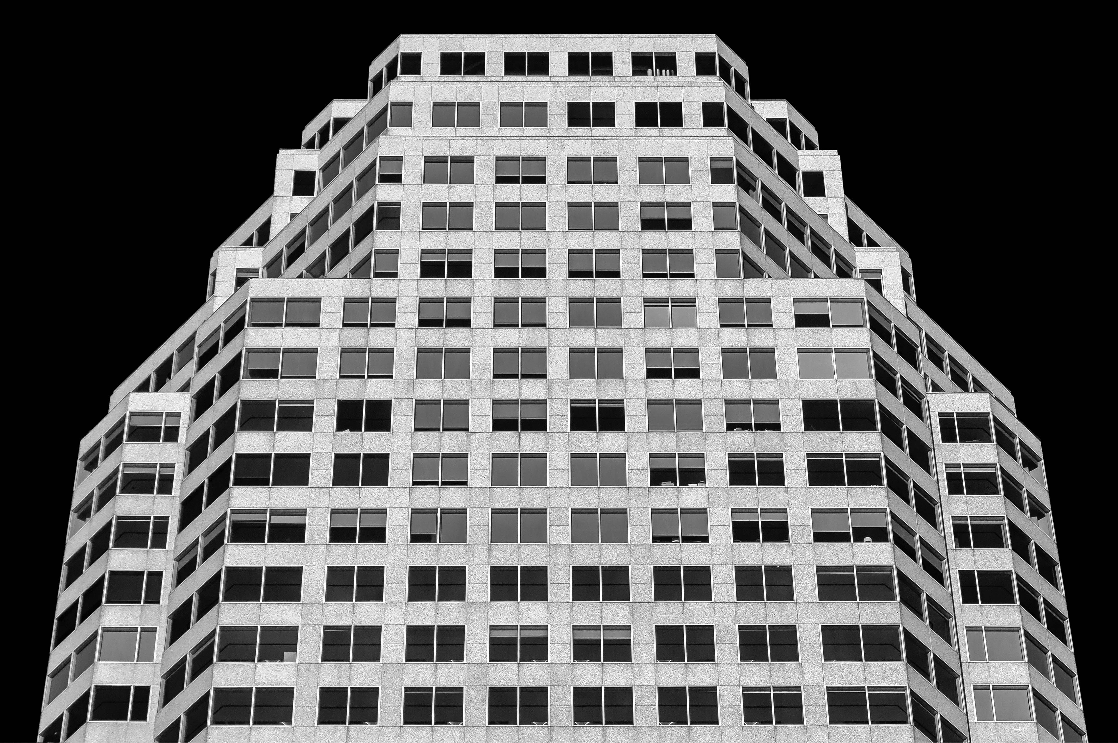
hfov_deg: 15.2
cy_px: 372
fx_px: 4187
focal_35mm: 135
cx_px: 559
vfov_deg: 10.1
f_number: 9.5
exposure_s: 1/1000
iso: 400
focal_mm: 90
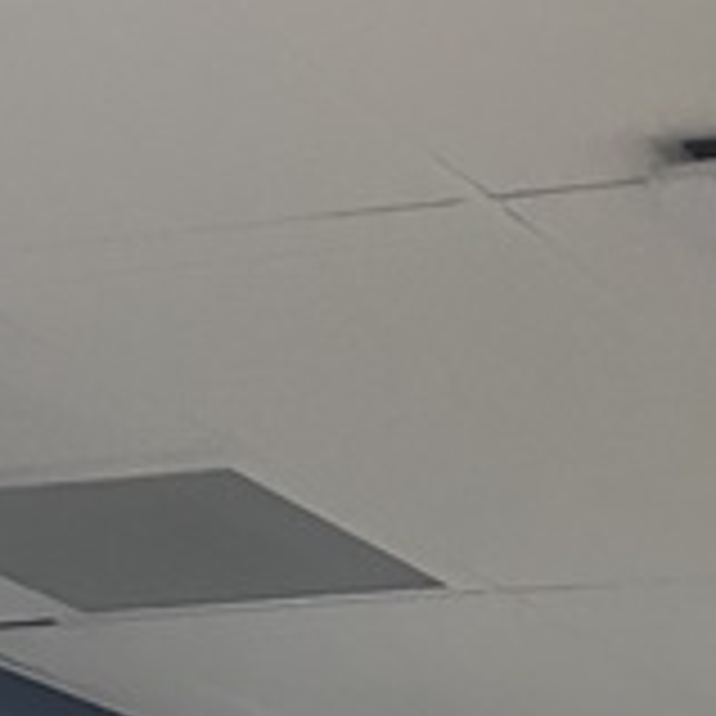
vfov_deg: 9.6
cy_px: 1761
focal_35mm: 159
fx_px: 3721
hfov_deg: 10.6
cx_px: 1112
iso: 320
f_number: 1.8
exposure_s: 1/60
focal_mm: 3.99
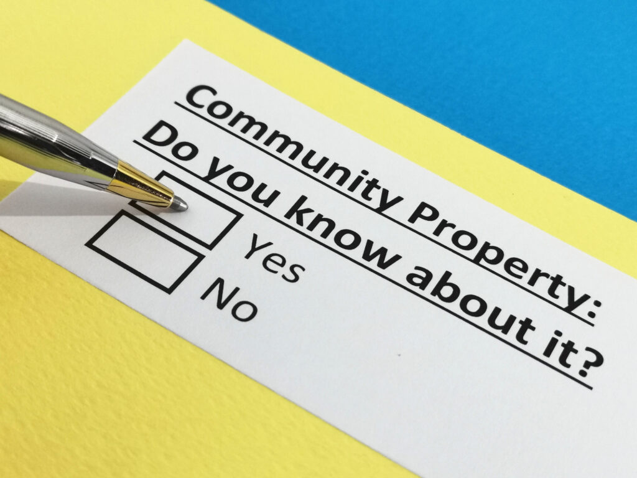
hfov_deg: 34.9
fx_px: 1012
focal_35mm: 55
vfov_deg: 26.6
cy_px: 239
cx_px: 318
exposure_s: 1/50
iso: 250
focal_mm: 5.58
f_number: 1.8
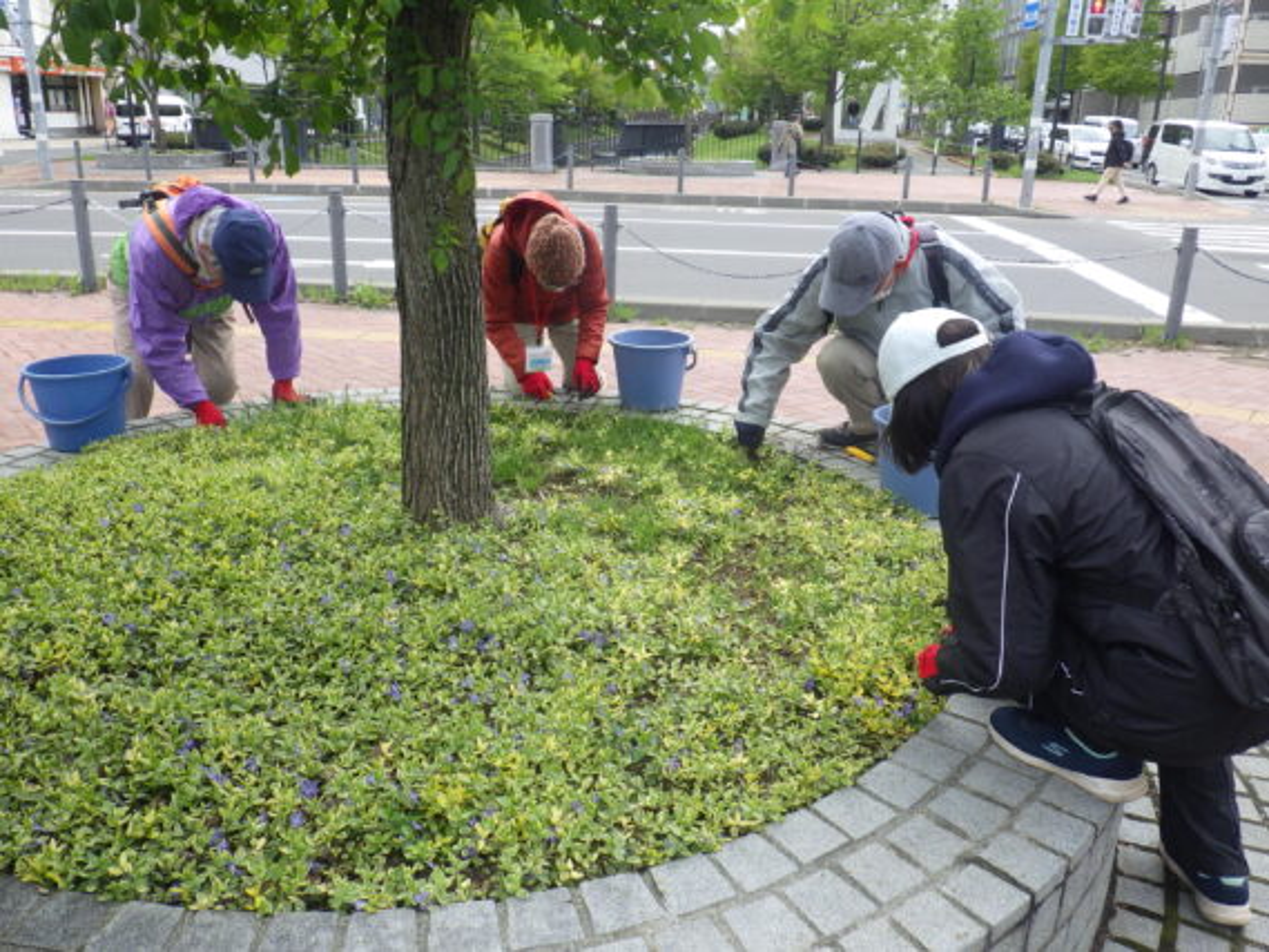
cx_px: 634
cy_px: 476
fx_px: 1027
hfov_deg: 63.4
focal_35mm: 28
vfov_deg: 49.8
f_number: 4.2
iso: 125
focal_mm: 5
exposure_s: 1/320
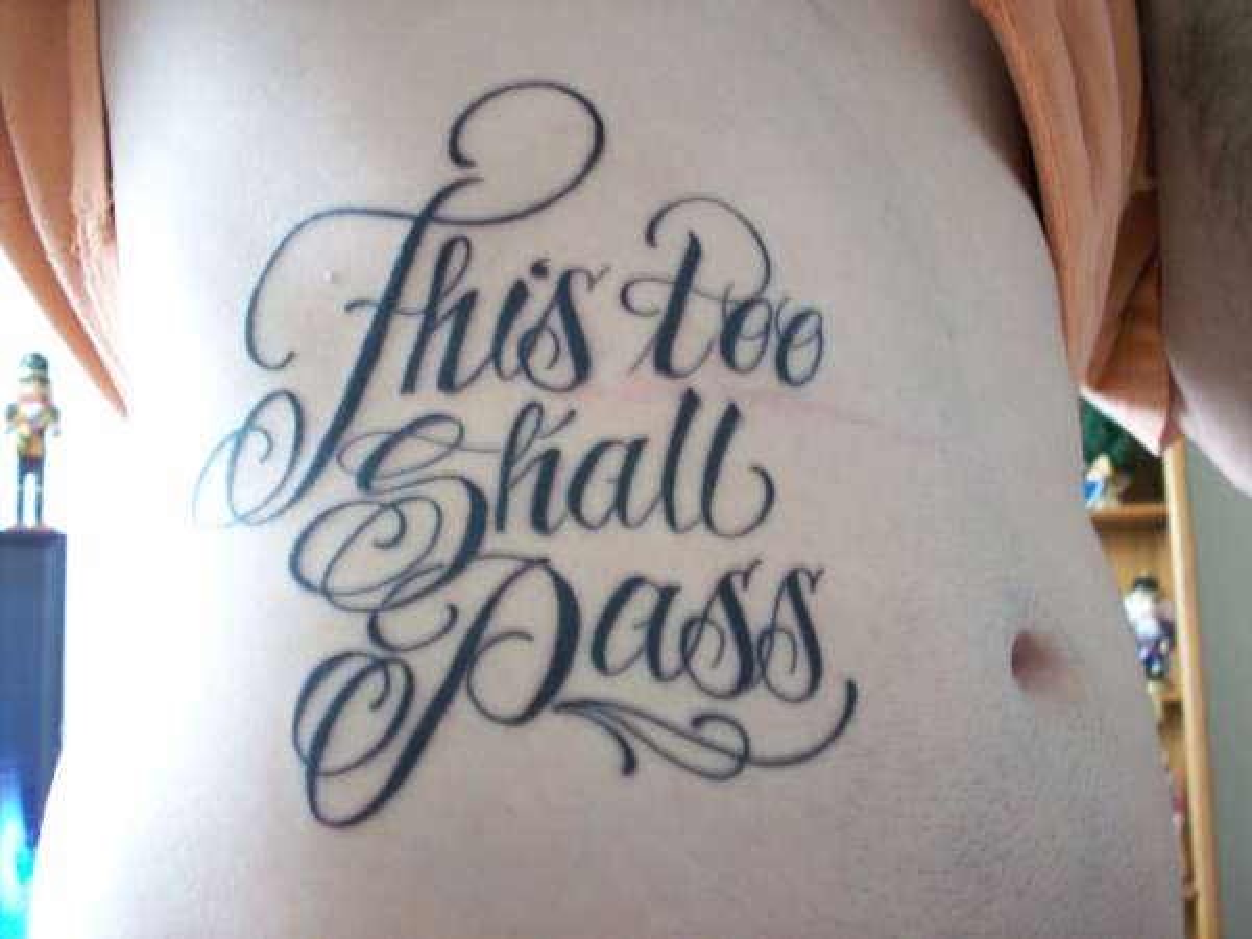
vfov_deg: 38.7
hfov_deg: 50.1
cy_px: 470
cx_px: 626
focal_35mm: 37
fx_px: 1338
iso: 166
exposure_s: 1/8
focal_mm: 6.2
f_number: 2.8
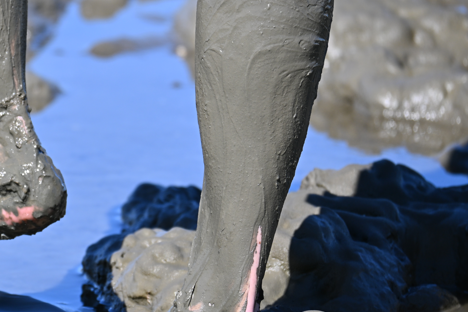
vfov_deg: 2.5
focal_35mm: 548
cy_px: 109
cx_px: 61
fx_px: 7123
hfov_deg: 3.8
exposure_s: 1/500
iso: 125
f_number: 6
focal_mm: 200
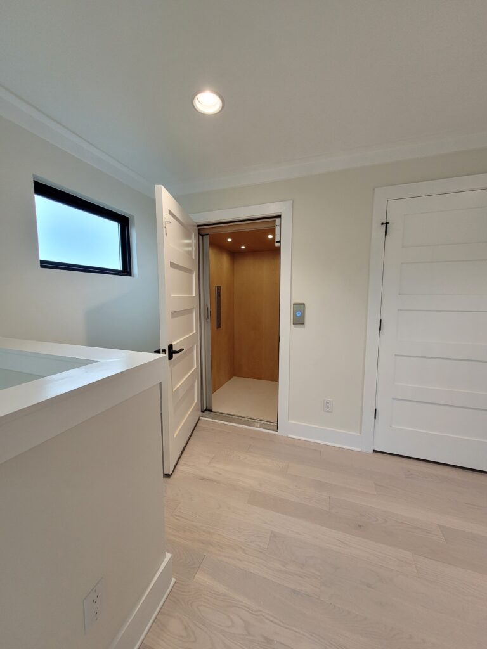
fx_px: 244
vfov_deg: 106.2
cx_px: 244
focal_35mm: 13
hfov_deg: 89.9
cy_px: 324
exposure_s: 1/59
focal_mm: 1.74
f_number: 2.2
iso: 100
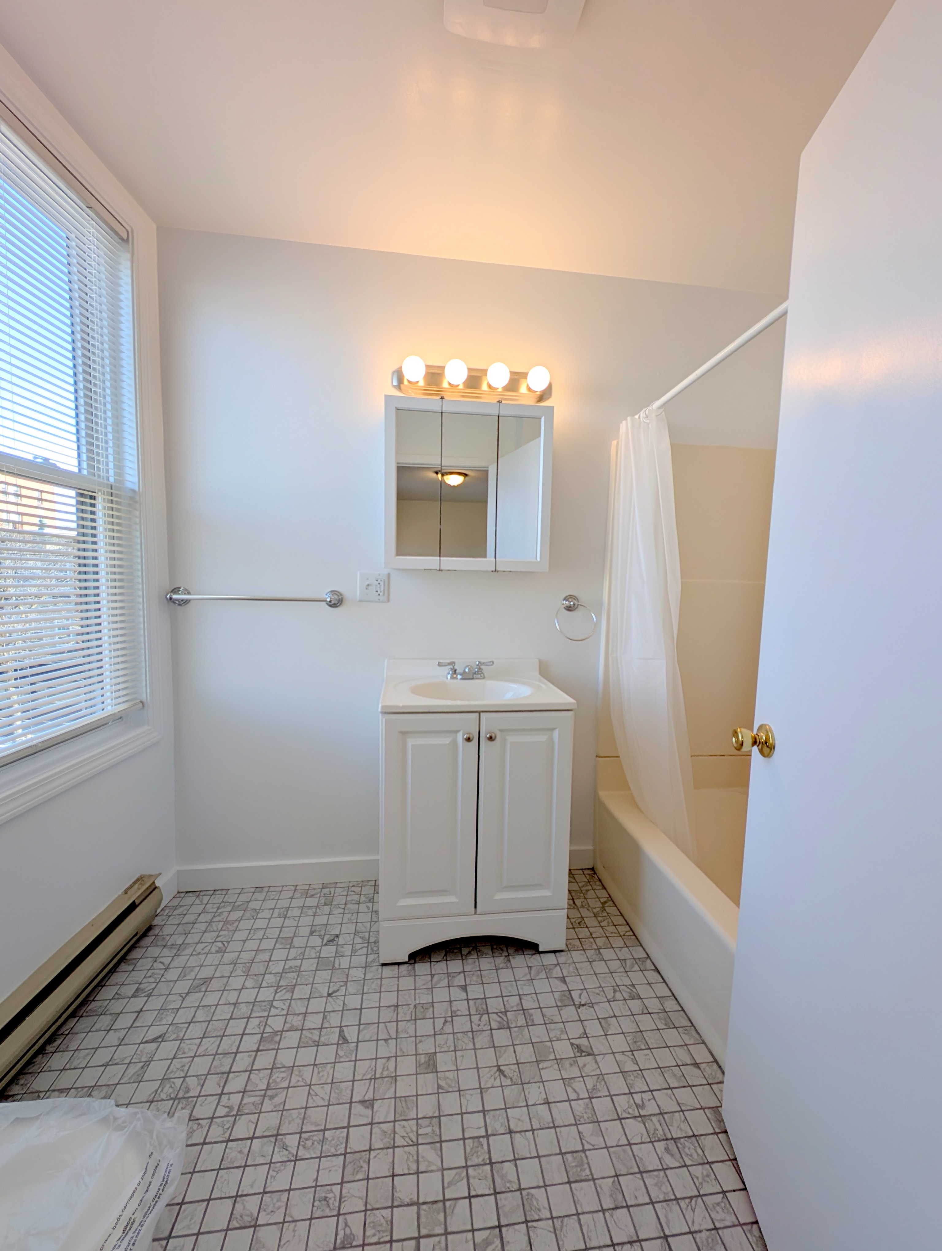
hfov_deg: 94.6
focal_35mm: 12
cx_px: 471
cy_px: 626
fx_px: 434
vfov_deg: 110.5
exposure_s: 1/175
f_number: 1.95
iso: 41
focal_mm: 2.23
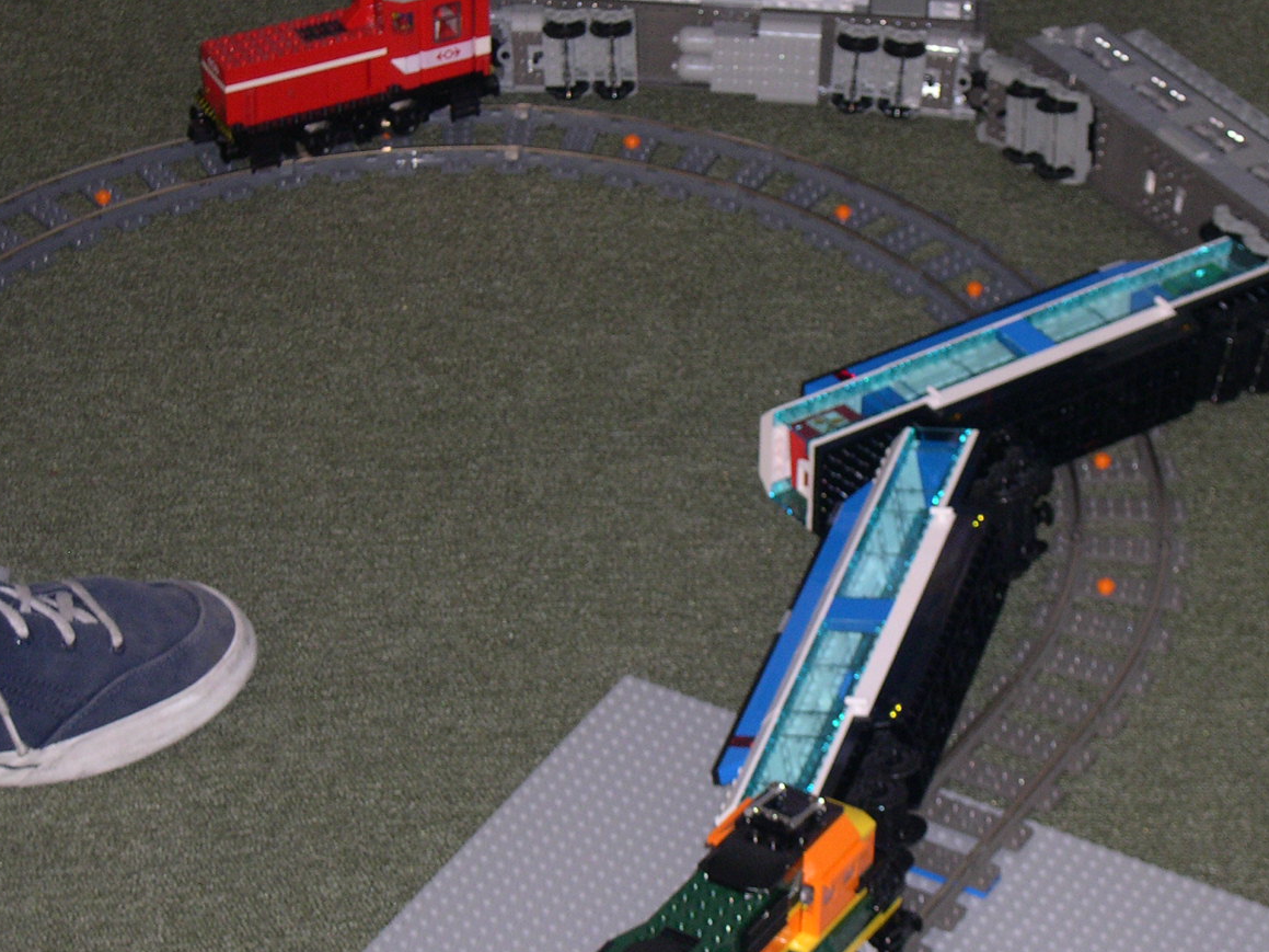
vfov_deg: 11.7
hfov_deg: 15.5
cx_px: 792
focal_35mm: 127
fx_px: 4655
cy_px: 463
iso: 236
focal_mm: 19.5
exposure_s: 1/60
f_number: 4.5
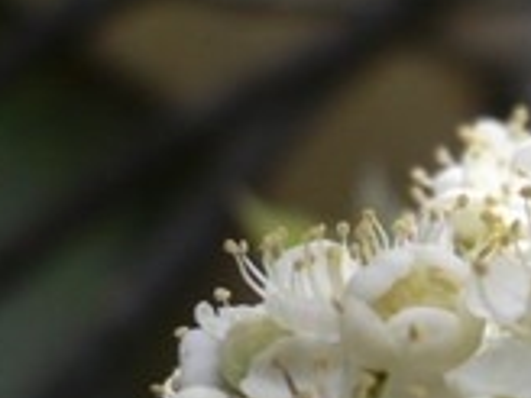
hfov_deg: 16.8
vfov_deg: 13.7
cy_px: 380
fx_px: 1641
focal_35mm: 107
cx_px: 787
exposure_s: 1/500
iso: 80
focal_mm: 5.8
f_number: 2.8
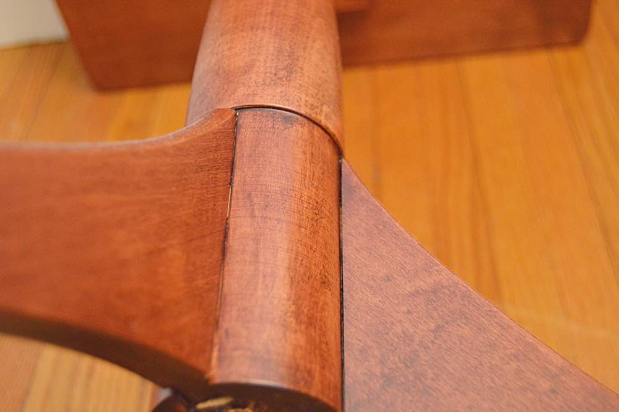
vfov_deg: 28.0
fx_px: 825
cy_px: 206
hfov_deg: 41.1
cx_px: 310
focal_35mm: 48
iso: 3200
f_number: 4.5
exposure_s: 1/20
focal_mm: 32
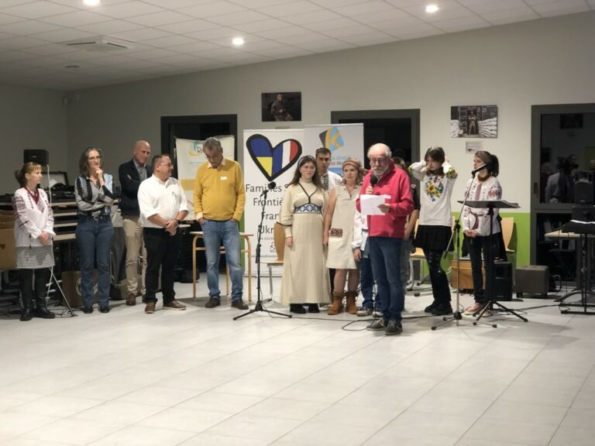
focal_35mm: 57
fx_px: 980
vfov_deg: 25.7
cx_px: 298
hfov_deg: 33.8
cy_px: 223
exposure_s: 1/50
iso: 250
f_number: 2.8
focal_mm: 6.6
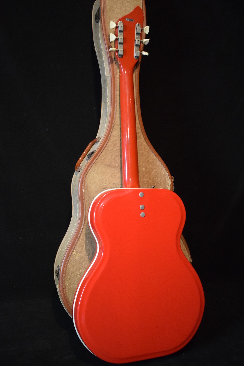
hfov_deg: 37.3
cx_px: 124
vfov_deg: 53.8
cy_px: 182
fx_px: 361
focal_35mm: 36
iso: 3200
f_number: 3.8
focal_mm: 23
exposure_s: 1/60
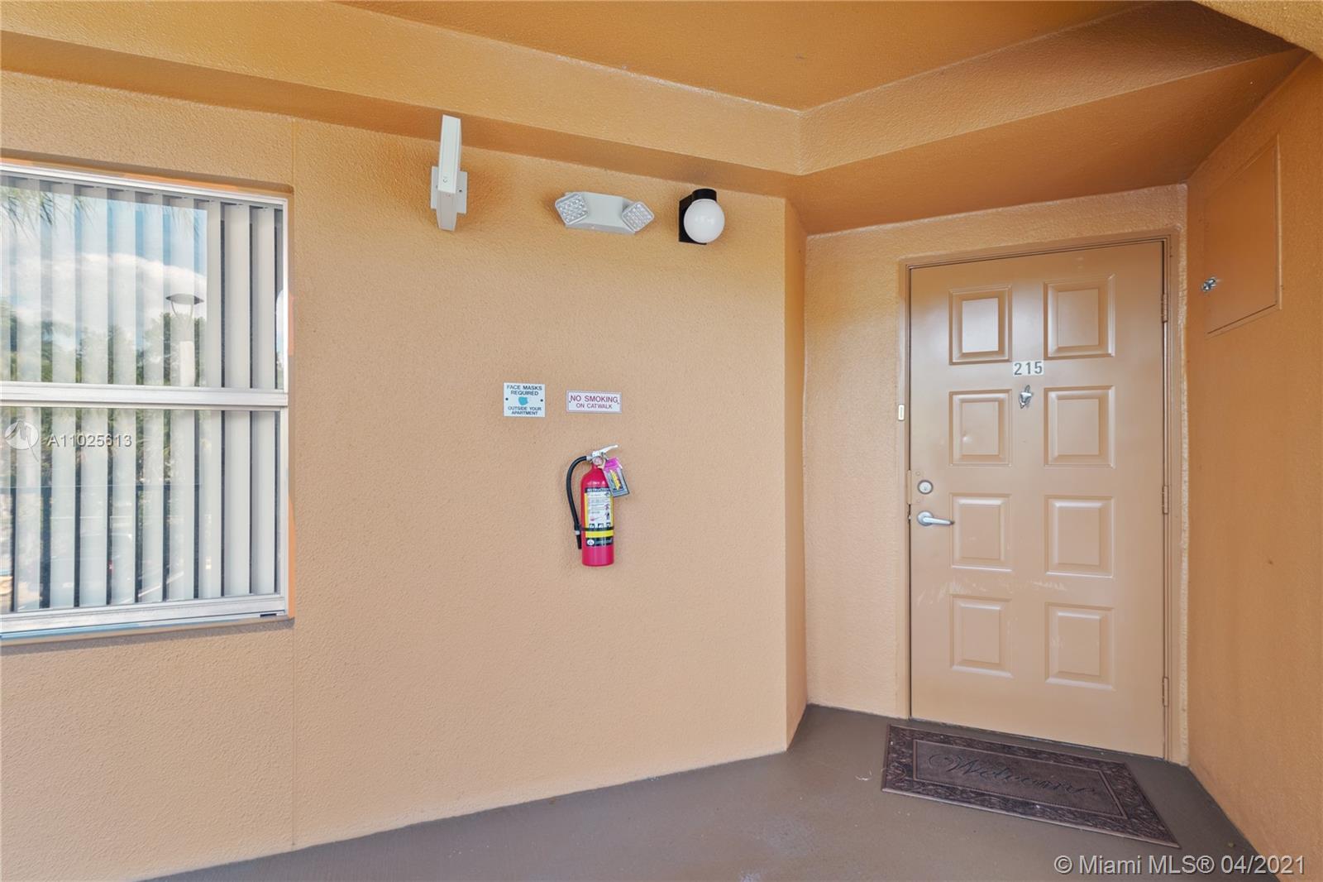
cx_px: 662
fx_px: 551
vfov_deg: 77.3
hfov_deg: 100.4
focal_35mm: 15
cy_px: 441
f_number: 7.1
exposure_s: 1/10
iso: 100
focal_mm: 10
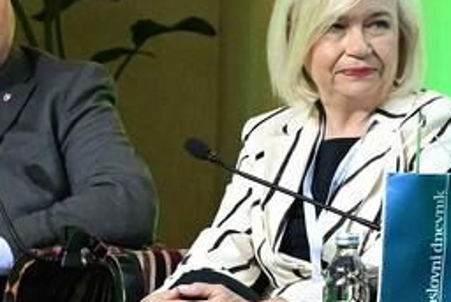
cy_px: 172
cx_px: 997
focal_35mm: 344
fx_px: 4312
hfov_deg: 5.8
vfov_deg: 4.0
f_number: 6.3
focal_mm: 55
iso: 4000
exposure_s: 1/60
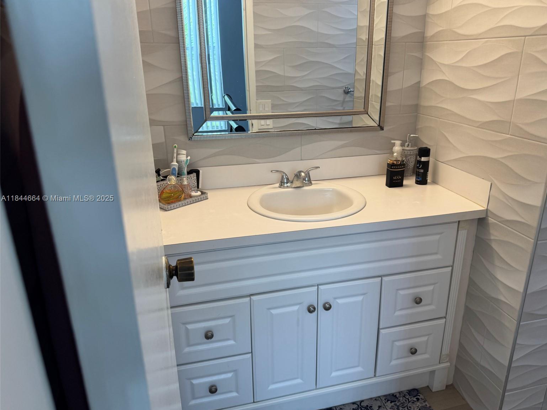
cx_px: 285
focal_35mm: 25
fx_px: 395
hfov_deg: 69.4
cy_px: 199
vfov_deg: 54.9
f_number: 1.78
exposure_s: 1/120
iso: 80
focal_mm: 6.76
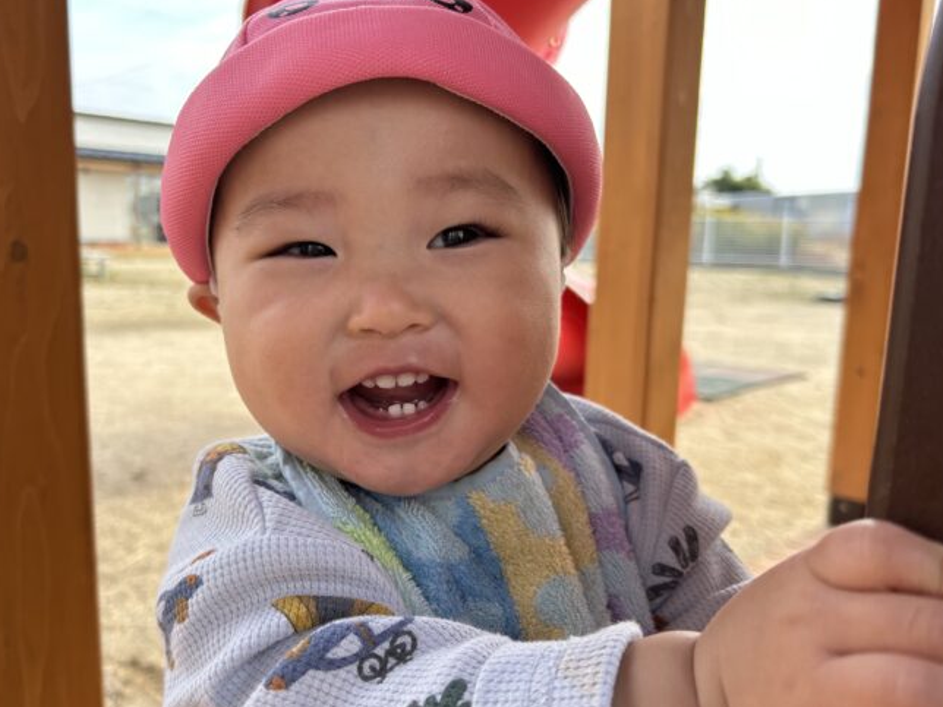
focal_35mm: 31
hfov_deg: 58.2
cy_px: 388
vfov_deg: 45.4
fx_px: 844
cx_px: 426
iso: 50
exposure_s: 1/471
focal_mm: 5.7
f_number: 1.5
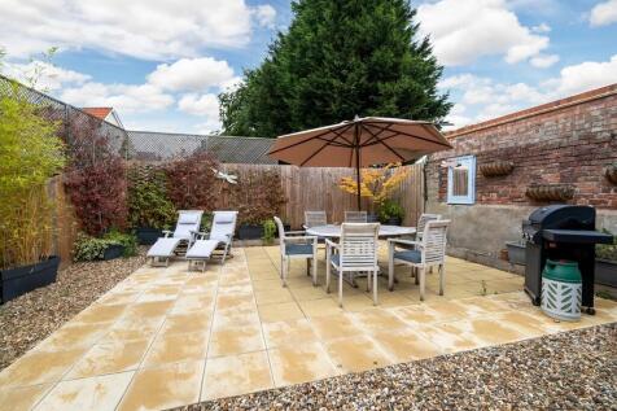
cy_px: 206
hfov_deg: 100.4
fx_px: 257
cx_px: 308
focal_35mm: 15
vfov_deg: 77.3
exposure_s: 1/125
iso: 160
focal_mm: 10.1
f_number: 9
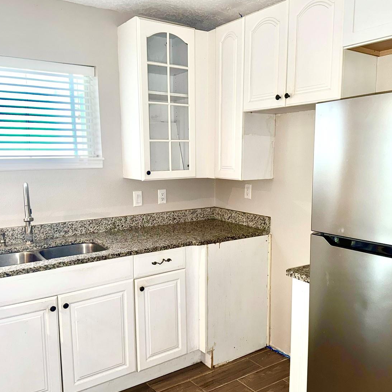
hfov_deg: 52.5
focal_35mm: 31
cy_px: 207
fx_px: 397
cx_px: 201
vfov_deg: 52.5
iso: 100
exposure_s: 1/15
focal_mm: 6.76
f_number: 1.78
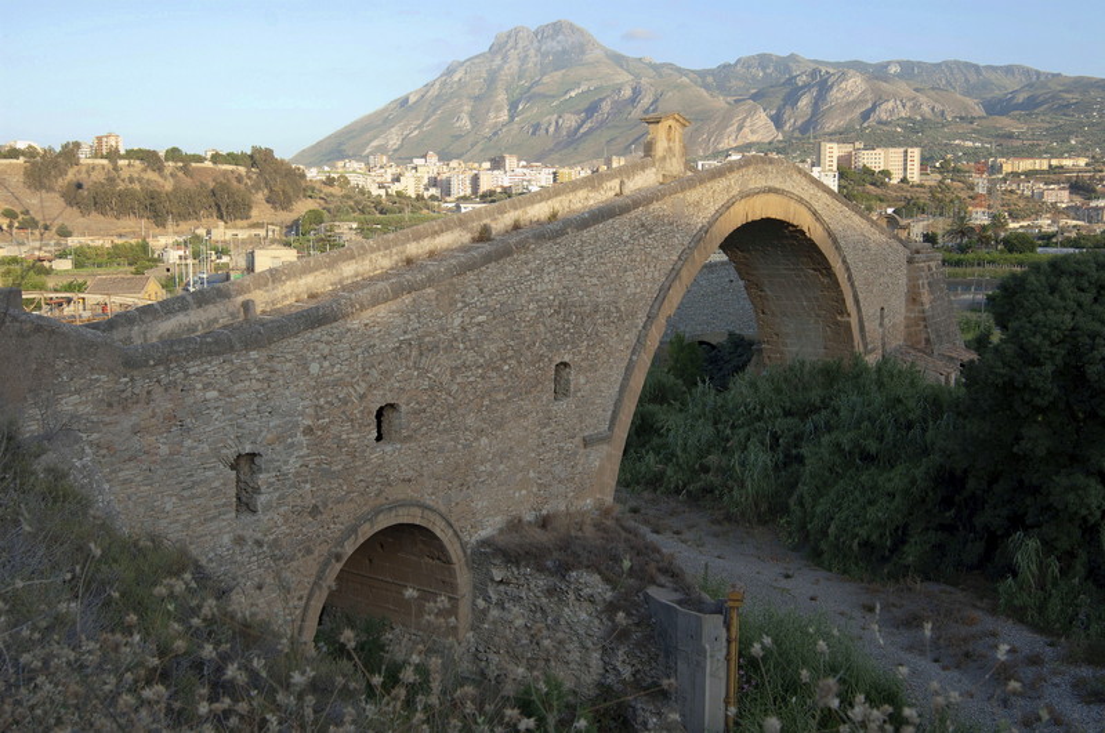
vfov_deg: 38.3
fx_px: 1057
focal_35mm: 34
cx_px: 552
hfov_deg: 55.2
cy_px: 366
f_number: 7.1
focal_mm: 23
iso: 200
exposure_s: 1/200
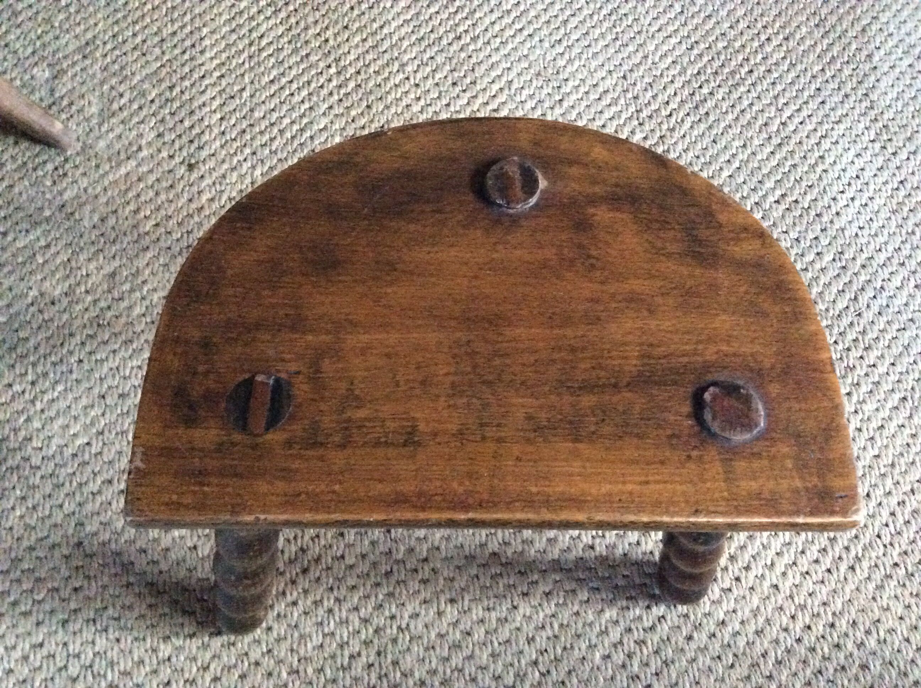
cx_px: 460
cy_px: 344
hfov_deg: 56.9
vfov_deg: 44.1
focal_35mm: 32
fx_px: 850
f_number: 2.4
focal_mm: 3.3
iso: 800
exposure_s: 1/17
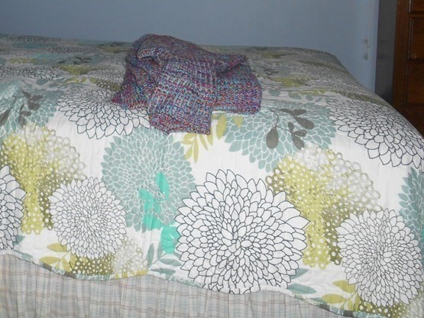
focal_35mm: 48
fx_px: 588
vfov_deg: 29.2
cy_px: 44
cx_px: 121
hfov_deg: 38.9
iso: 140
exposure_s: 1/25
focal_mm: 4.7
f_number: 3.4
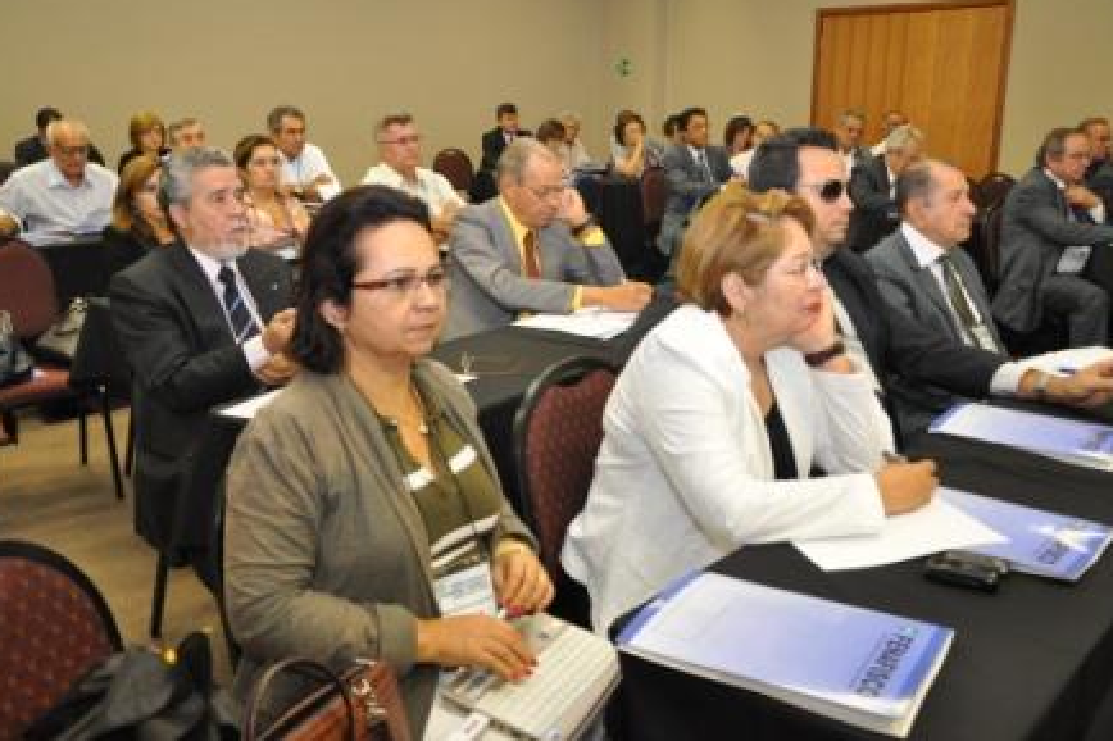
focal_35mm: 33
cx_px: 562
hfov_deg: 58.0
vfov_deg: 40.5
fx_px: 1005
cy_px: 364
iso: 800
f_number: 4
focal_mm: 21
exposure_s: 1/60
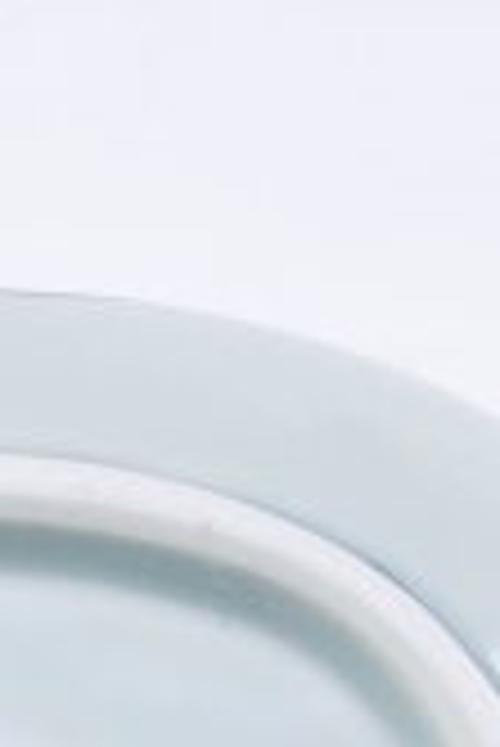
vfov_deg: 16.8
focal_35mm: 112
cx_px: -77
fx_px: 2328
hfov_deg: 12.0
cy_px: 1076
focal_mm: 3.99
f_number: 1.8
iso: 50
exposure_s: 1/120
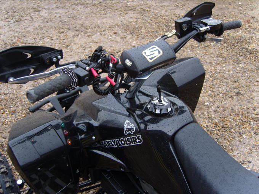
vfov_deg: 40.7
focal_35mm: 35
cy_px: 97
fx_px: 262
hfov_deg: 52.6
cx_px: 130
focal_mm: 7.4
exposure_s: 1/180
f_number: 2.8
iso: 80
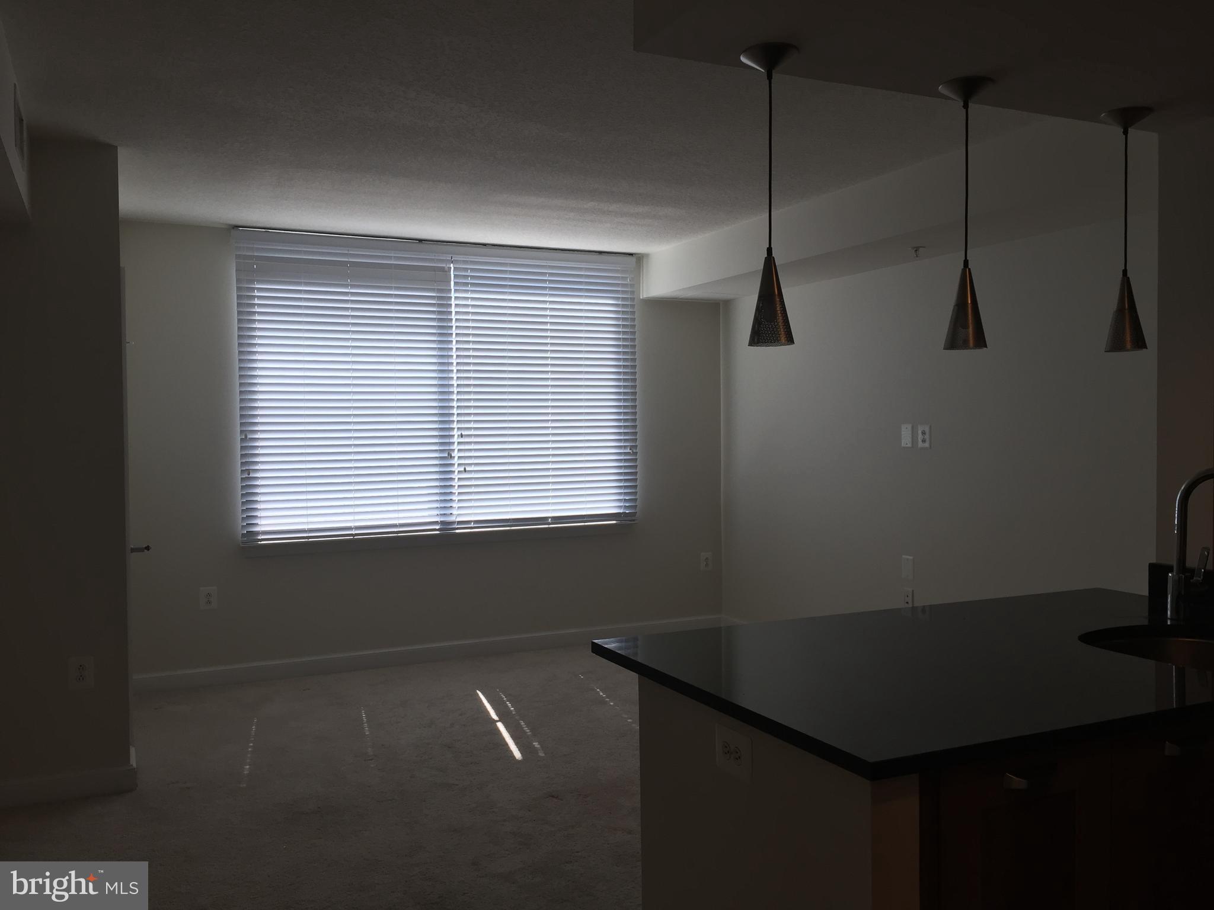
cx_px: 607
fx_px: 1017
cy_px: 455
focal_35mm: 29
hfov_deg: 61.7
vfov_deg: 48.2
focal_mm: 4.15
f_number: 2.2
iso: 32
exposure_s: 1/164
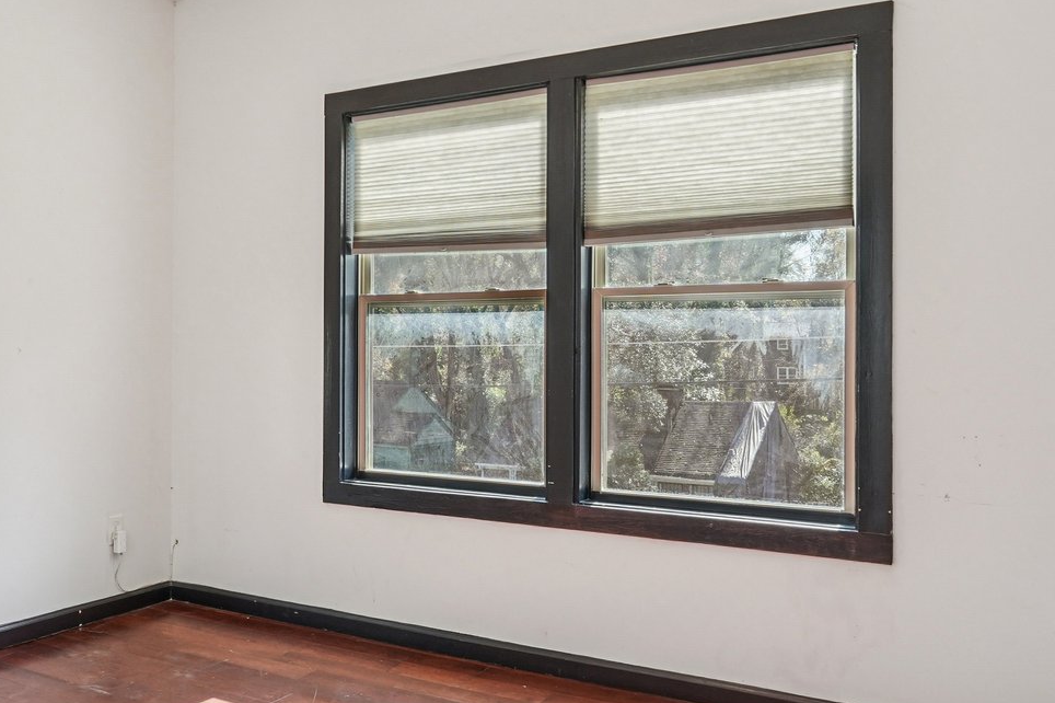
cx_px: 337
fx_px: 1027
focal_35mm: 35
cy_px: 340
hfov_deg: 53.1
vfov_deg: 37.8
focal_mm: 16.5
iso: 800
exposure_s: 1/160
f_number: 8
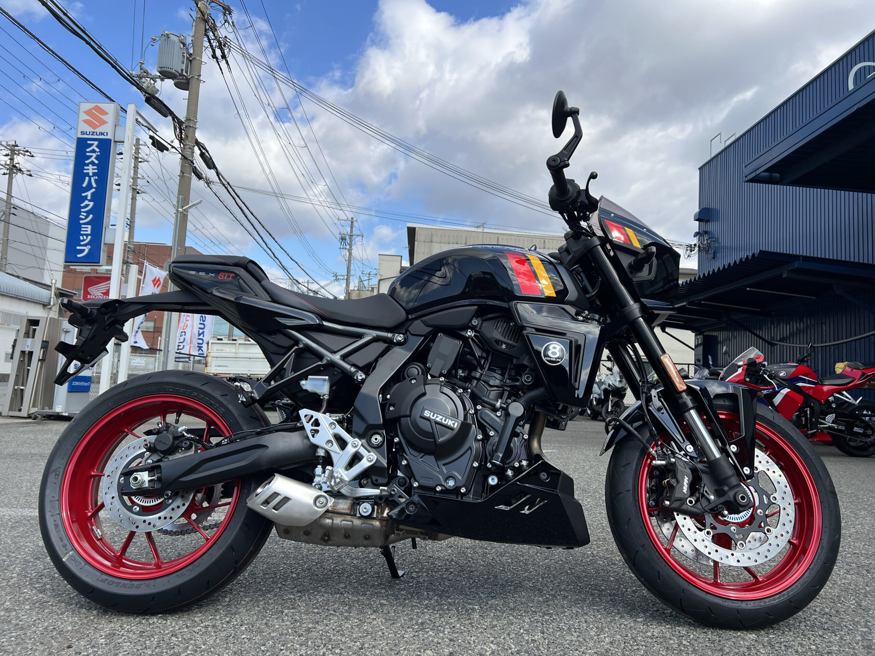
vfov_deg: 53.1
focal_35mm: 26
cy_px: 328
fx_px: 657
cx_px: 438
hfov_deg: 67.3
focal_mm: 5.7
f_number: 1.5
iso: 50
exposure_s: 1/2994
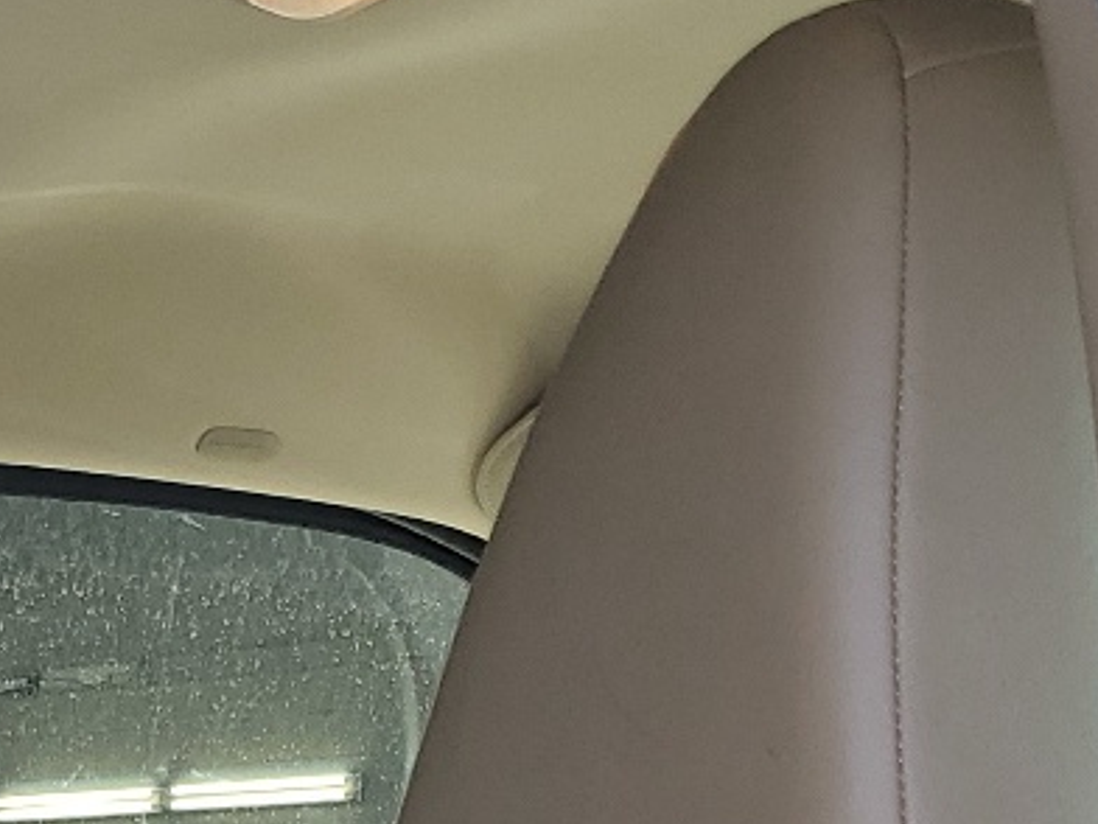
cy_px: 1553
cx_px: -134
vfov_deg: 12.6
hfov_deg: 17.8
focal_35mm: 106
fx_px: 3362
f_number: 1.5
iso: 50
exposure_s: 1/435
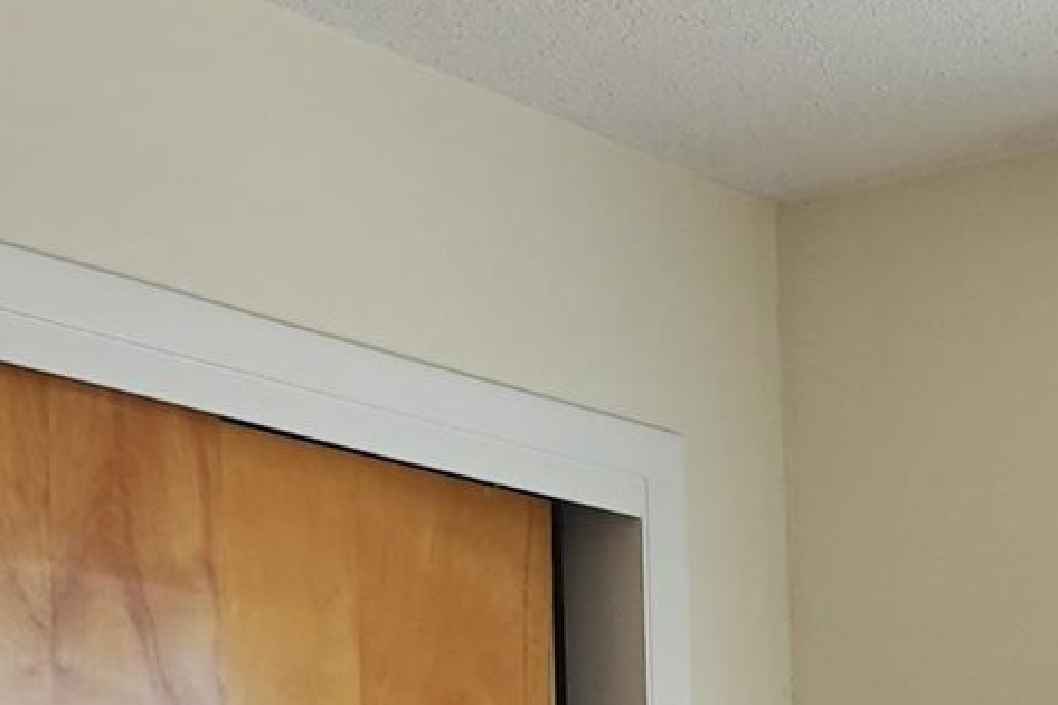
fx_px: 3055
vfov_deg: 12.3
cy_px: 1191
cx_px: 1391
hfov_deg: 18.3
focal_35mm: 104
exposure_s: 1/60
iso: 160
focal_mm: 11
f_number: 4
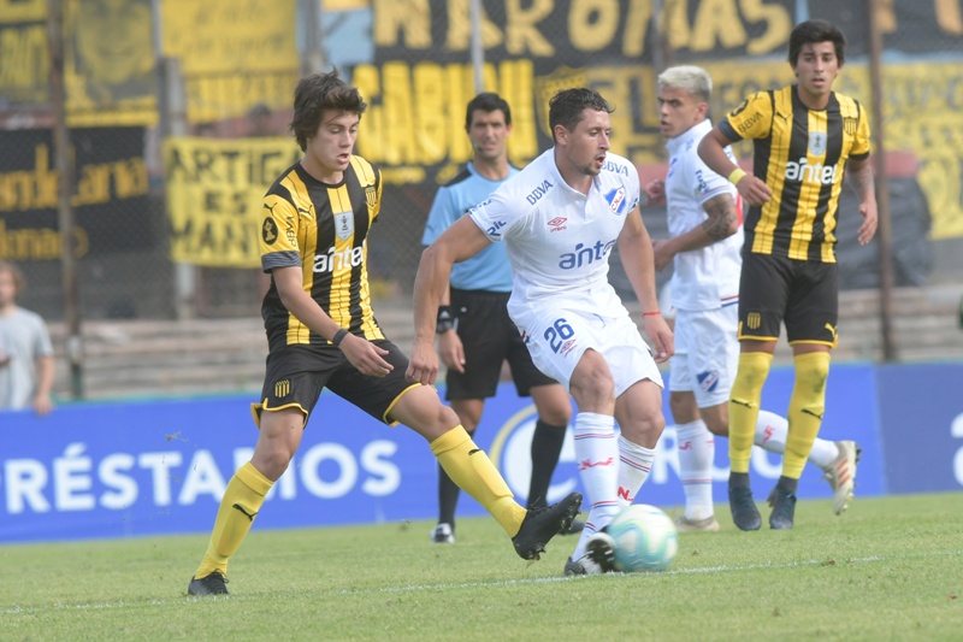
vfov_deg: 3.1
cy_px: 321
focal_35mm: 450
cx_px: 482
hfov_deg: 4.6
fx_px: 12034
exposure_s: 1/640
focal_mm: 300
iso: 400
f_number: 6.3
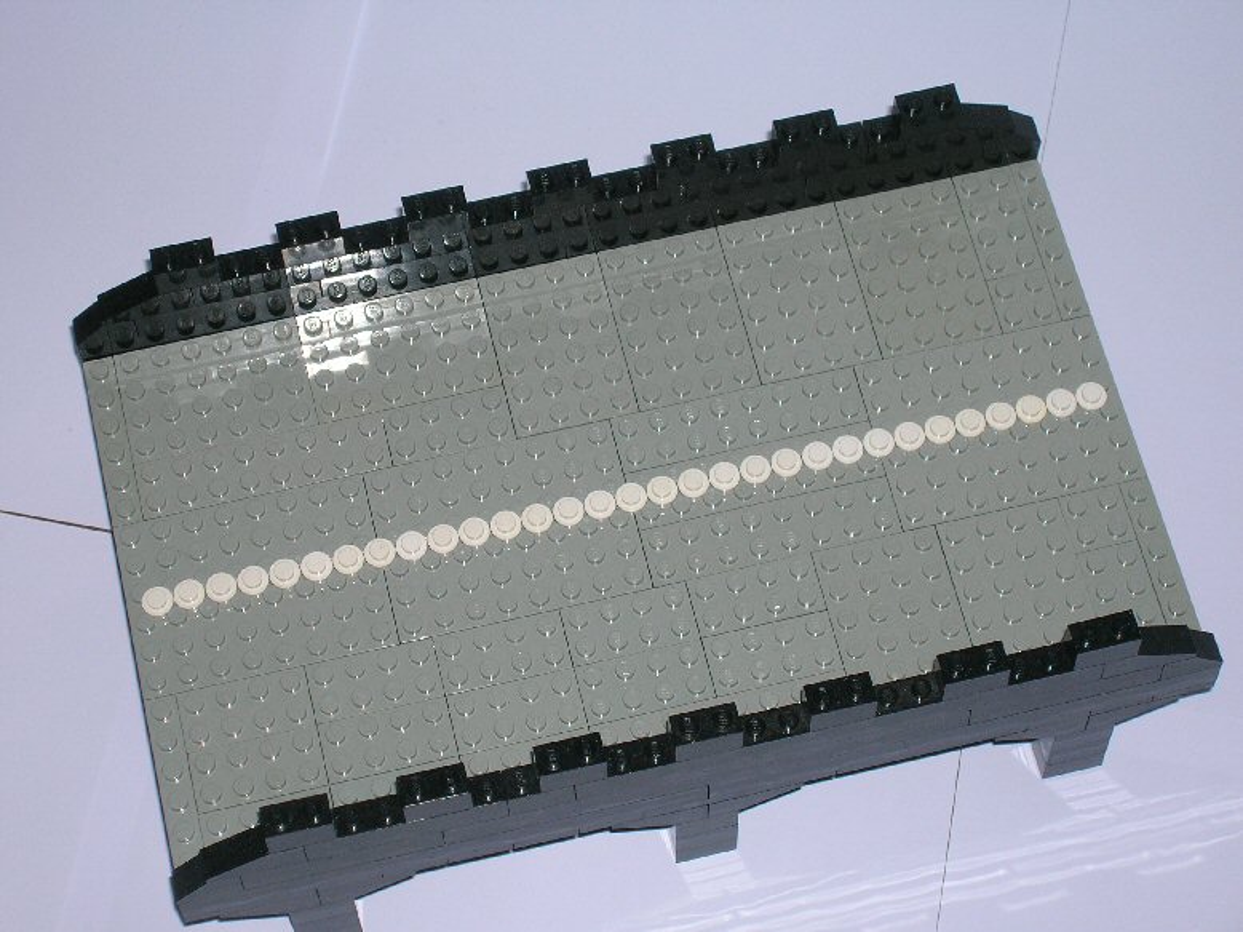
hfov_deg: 22.8
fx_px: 3087
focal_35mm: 86
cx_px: 622
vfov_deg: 17.2
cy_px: 466
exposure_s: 1/60.1
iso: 50
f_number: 4.4
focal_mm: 14.3
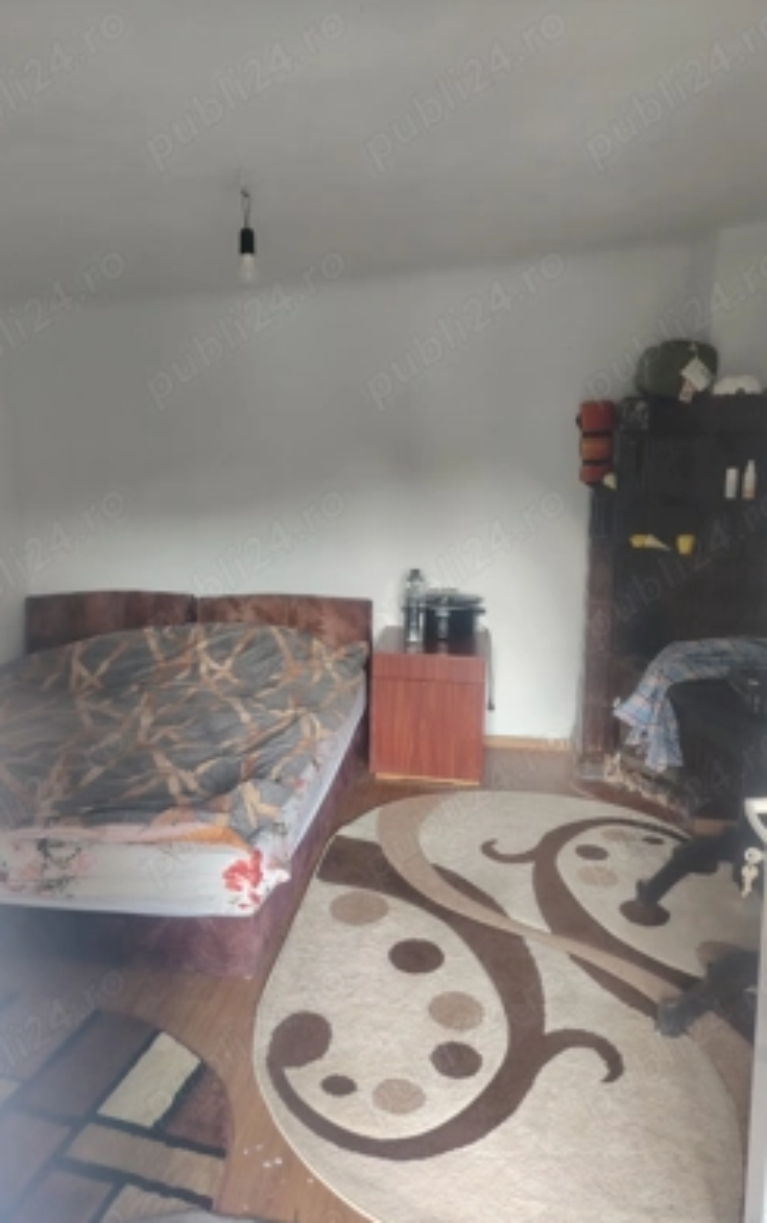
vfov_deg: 70.4
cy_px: 616
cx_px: 354
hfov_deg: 47.6
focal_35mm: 26
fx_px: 868
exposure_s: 1/25
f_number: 1.75
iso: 503
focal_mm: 5.25
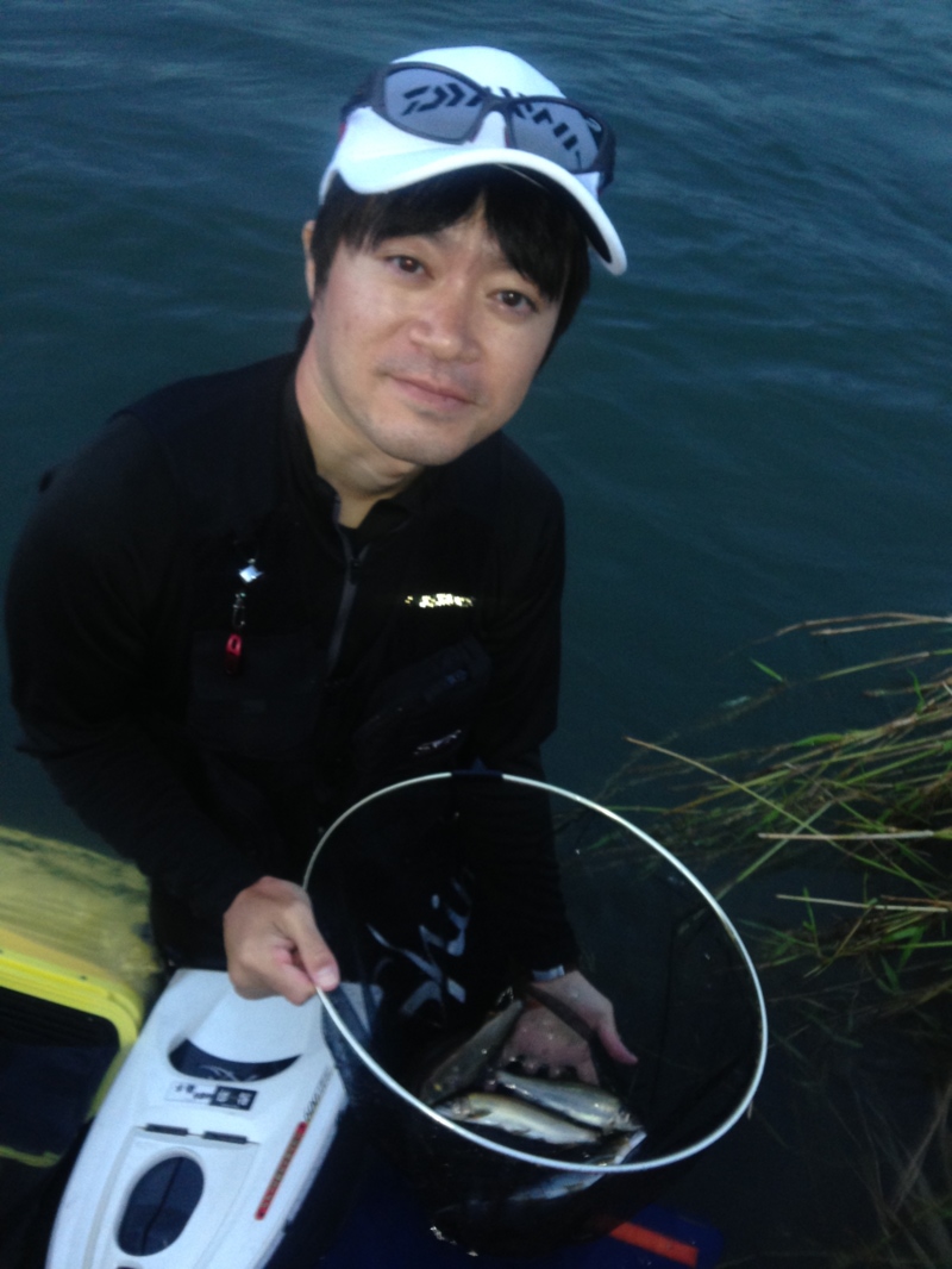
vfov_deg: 55.3
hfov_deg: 43.0
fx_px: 1210
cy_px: 634
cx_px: 476
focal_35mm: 33
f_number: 2.4
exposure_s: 1/20
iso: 100
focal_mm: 4.12
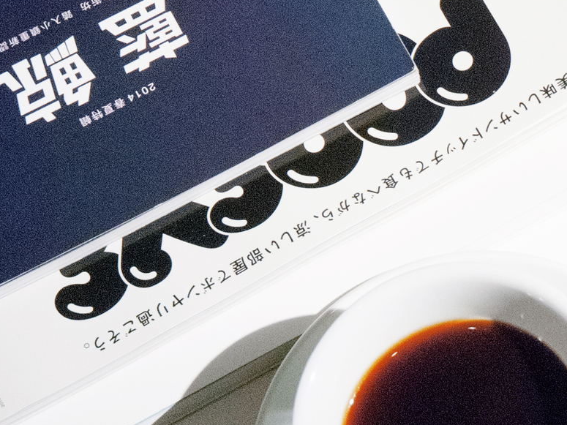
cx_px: 757
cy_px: 198
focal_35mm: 205
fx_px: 3357
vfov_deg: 7.2
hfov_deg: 9.5
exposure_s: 1/60
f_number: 4.5
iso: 400
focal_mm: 44
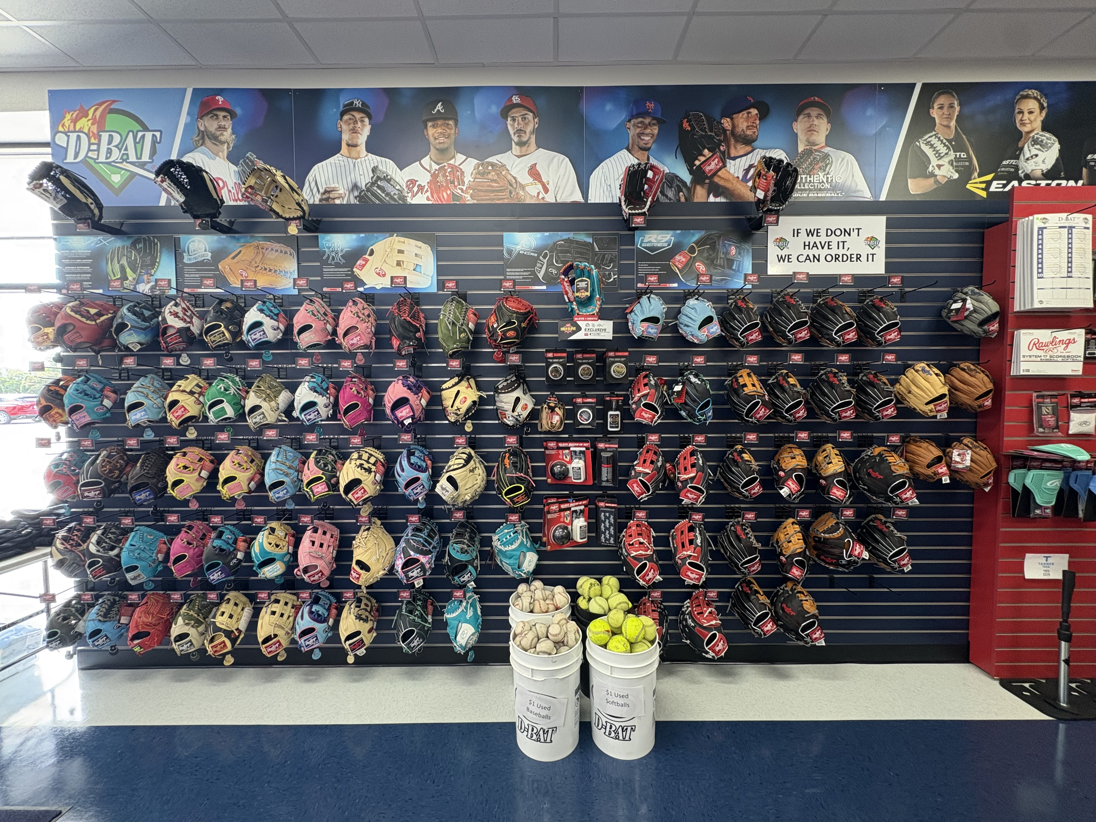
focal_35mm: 14
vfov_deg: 85.7
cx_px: 548
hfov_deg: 102.1
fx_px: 443
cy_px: 411
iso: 160
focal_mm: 2.22
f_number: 2.2
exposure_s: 1/60
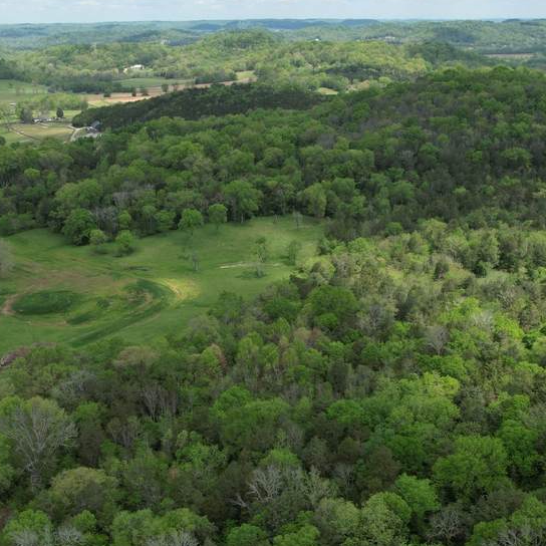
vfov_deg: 38.2
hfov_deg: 38.3
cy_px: 321
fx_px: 785
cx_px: 241
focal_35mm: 44
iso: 100
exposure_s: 1/1500
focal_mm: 8.38
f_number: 2.8
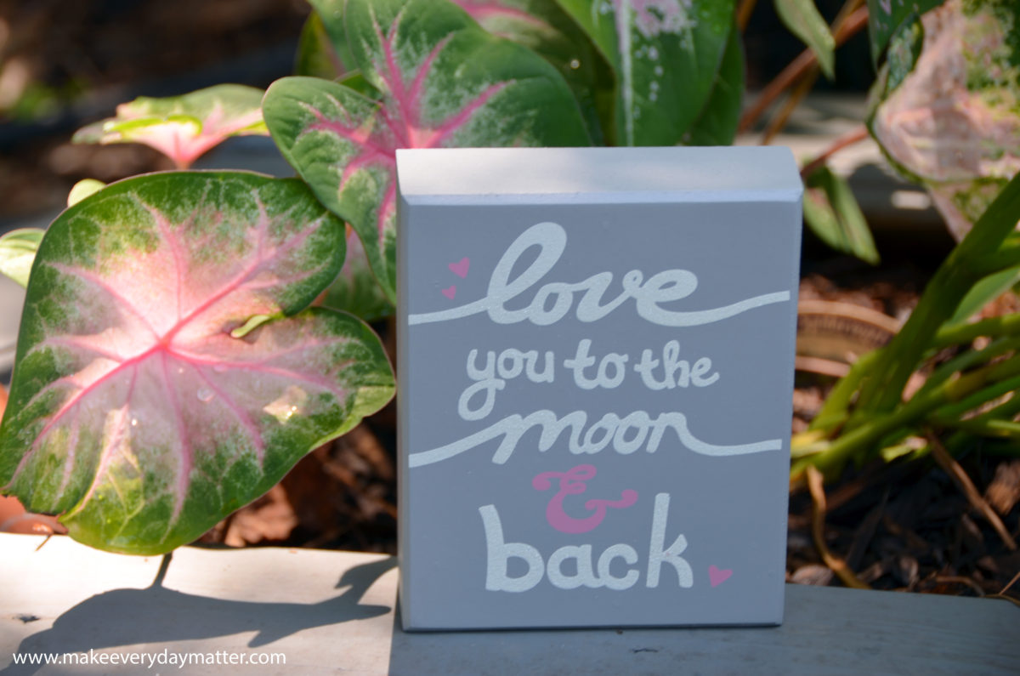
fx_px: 3393
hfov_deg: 17.1
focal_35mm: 120
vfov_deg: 11.4
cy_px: 338
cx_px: 510
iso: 100
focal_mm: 80
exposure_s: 1/30
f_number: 5.6
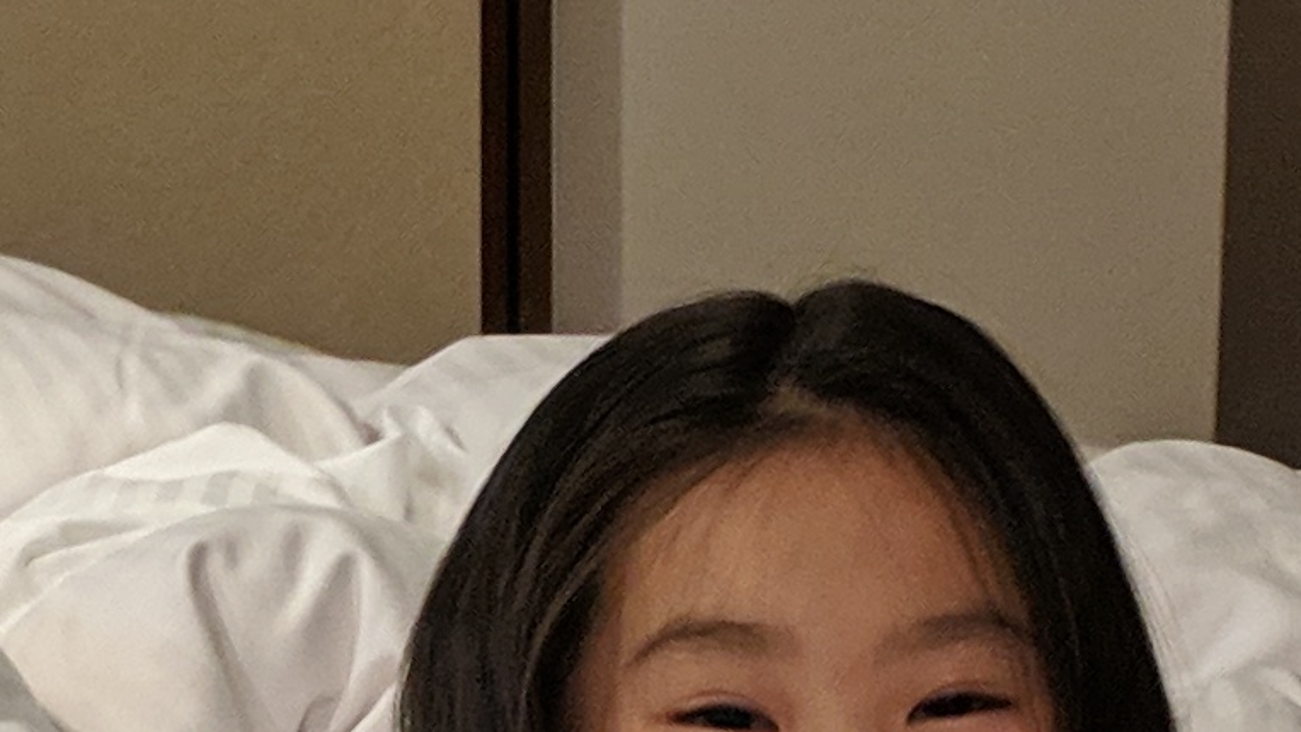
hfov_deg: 14.1
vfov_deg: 8.0
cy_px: 948
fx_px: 5175
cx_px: 54
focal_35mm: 150
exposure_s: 1/40
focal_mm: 4.67
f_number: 2
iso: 549
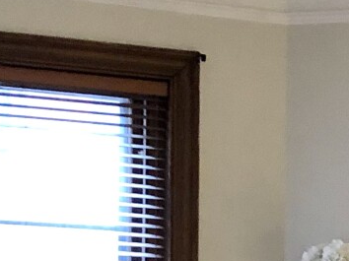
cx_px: 474
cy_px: 432
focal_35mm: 162
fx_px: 1632
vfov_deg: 8.9
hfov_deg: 11.8
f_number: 1.8
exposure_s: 1/13
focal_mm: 3.99
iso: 100
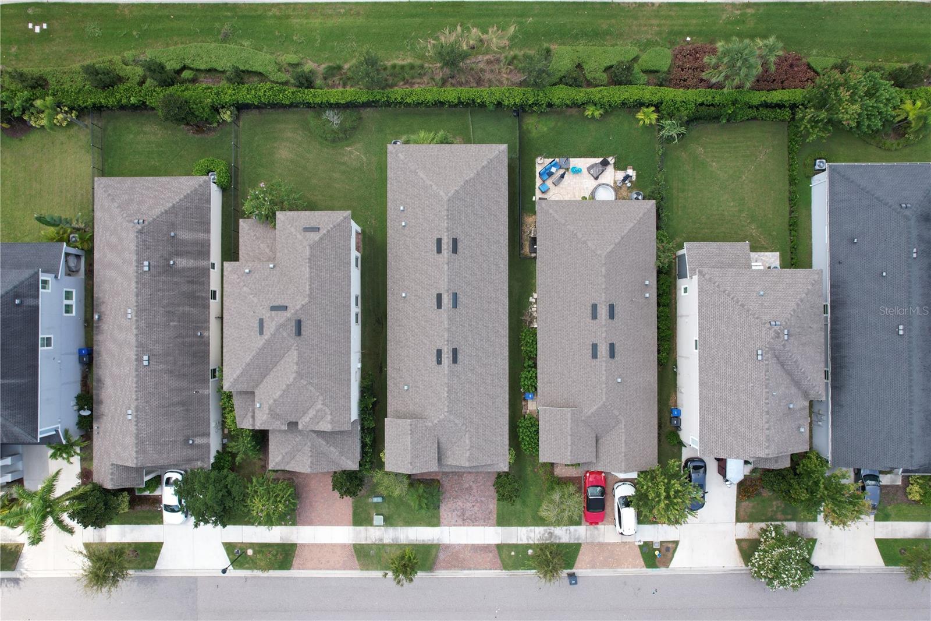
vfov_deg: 57.2
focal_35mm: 22
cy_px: 310
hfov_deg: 78.6
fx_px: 569
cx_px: 466
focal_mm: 8.38
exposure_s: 1/500
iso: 110
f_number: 2.8
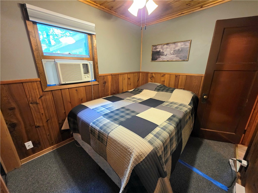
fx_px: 97
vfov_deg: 89.9
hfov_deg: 106.2
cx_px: 129
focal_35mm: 13
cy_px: 96
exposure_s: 1/60.2
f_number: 1.9
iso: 640
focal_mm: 2.2
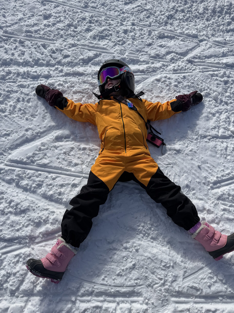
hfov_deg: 56.8
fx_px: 216
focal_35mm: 24
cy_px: 156
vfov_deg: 71.6
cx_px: 117
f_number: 1.78
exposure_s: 1/7353
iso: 80
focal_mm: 6.76
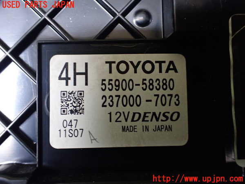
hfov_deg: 60.0
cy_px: 92
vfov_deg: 46.8
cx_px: 122
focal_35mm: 30
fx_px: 212
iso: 800
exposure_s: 1/30
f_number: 2.3
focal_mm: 5.4
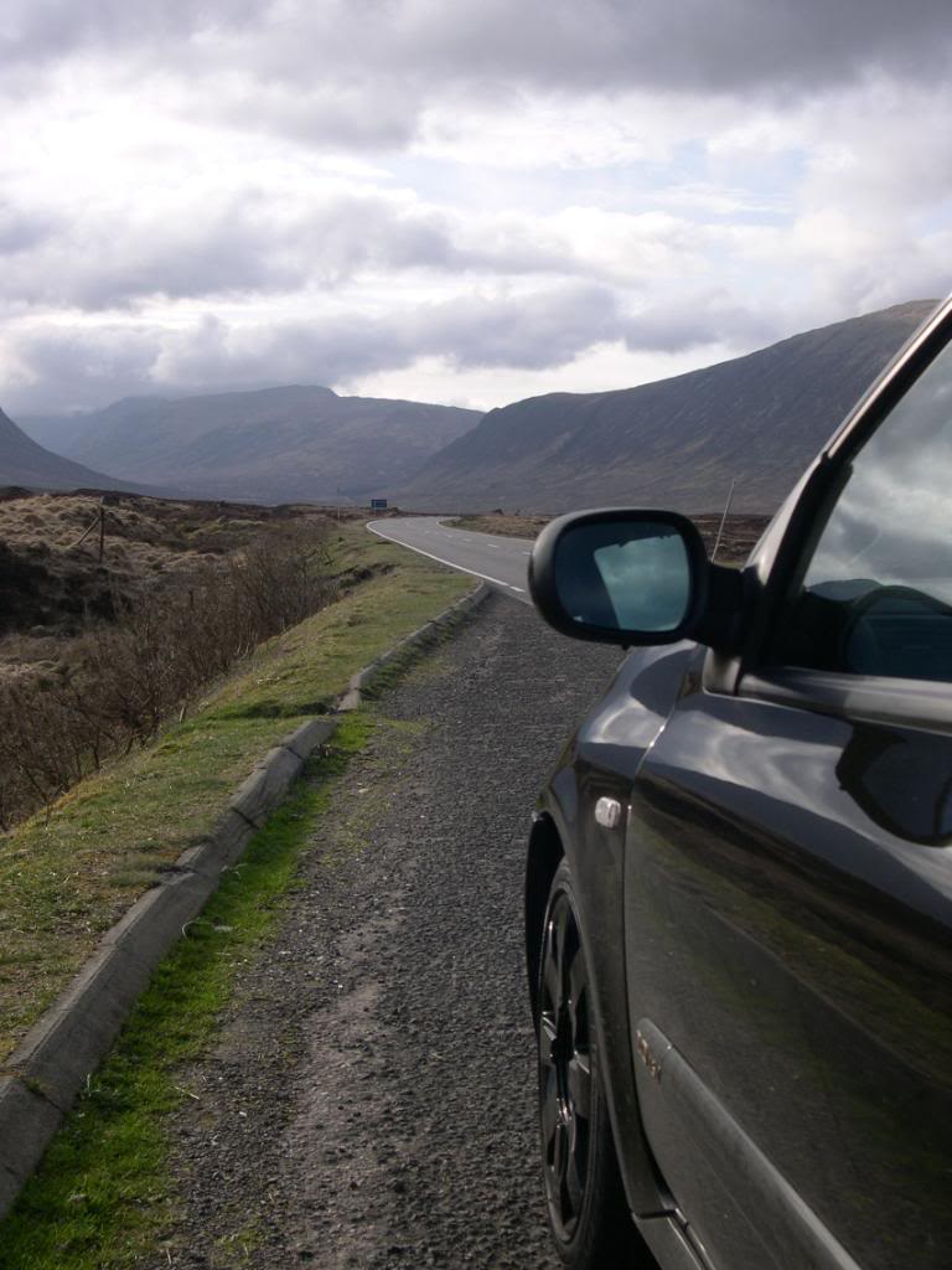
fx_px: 1723
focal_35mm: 47
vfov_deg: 40.4
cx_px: 476
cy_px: 635
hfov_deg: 30.9
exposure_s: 1/112
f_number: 8.4
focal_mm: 10.1
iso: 100
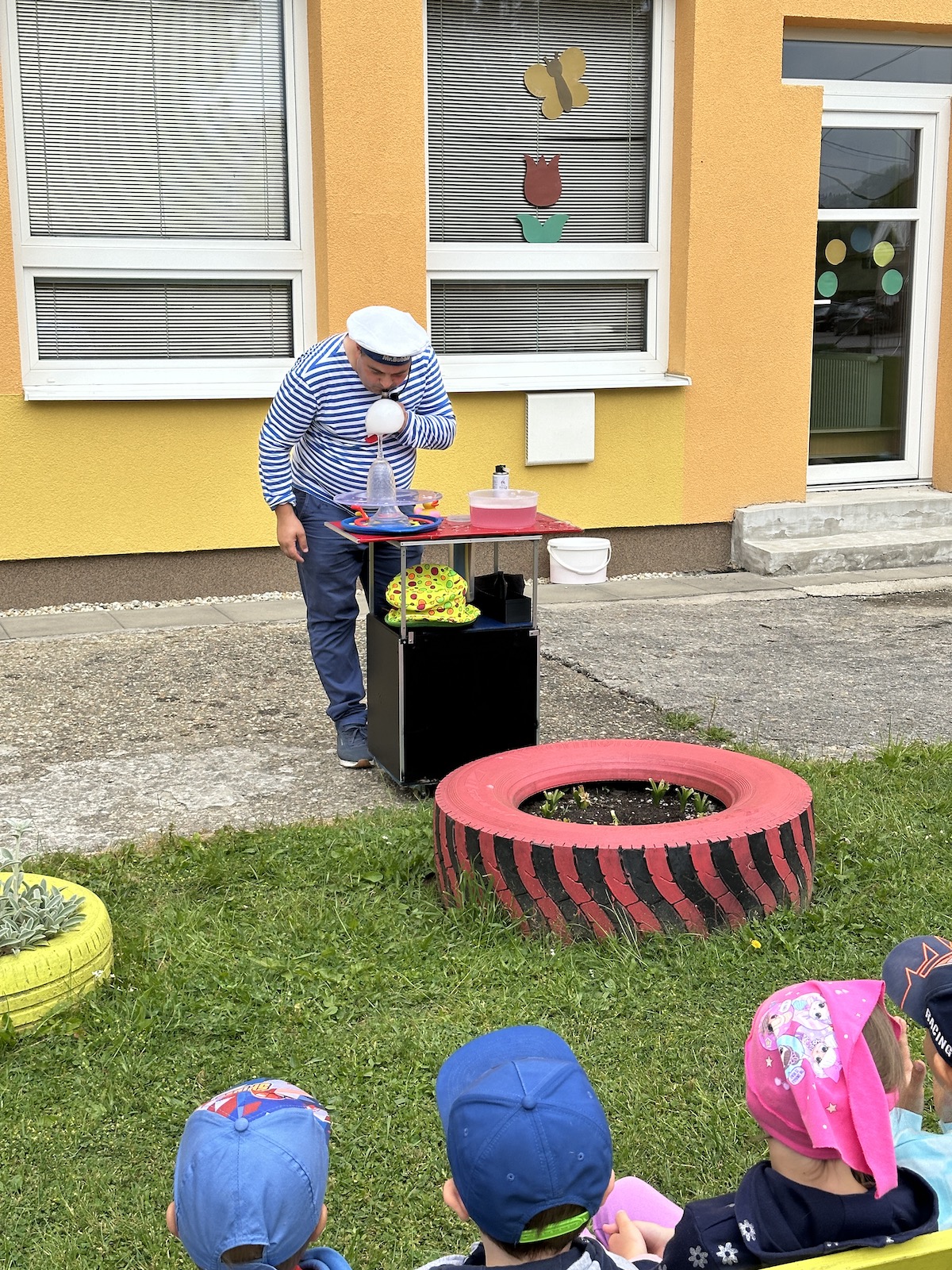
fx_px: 1760
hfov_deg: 30.3
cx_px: 476
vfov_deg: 39.7
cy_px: 635
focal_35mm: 48
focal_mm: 6.86
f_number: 1.78
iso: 64
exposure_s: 1/2160
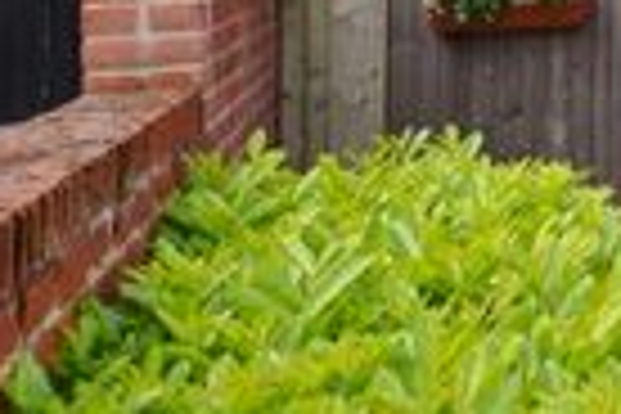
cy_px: -146
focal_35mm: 76
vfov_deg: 16.8
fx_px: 1311
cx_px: 1314
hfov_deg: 17.2
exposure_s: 1/250
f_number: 8
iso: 200
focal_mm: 10
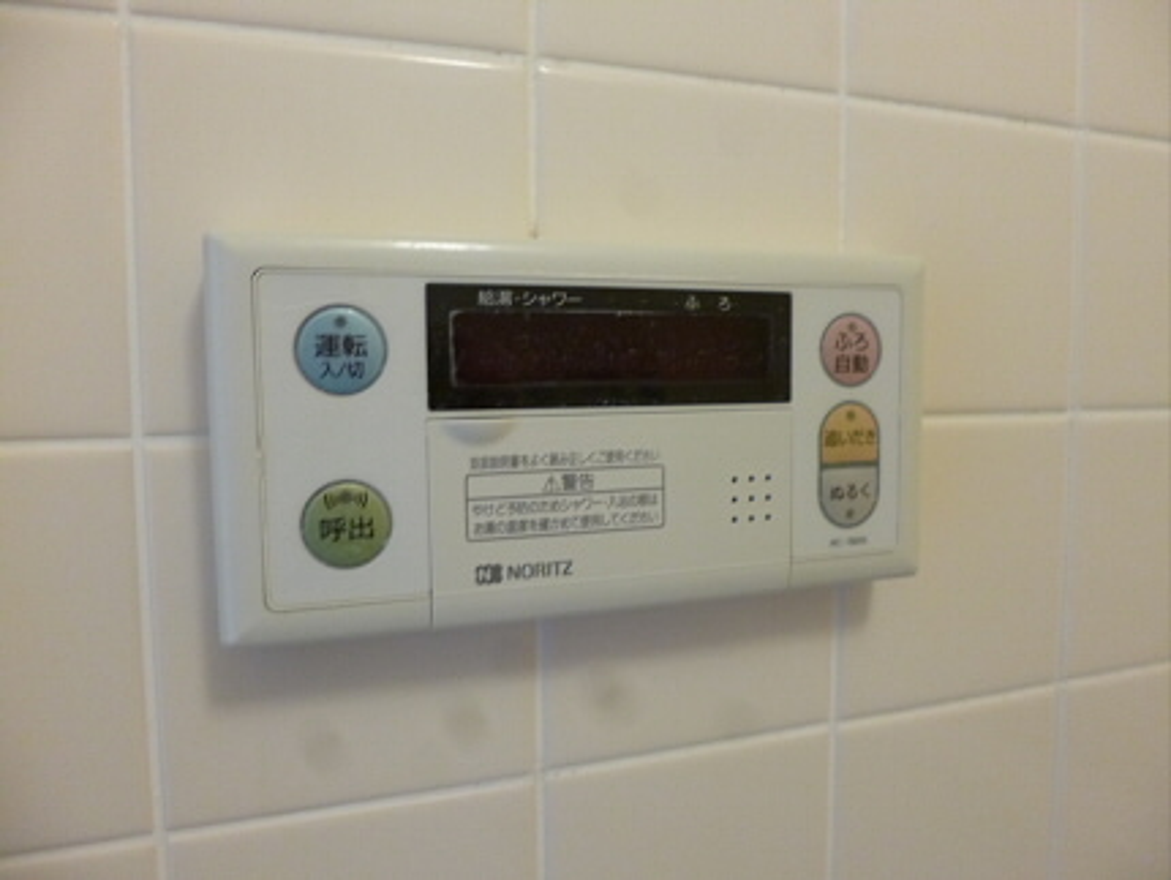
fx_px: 812
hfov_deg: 71.6
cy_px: 440
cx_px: 586
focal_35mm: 24
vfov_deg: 56.9
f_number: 2.5
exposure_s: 1/13
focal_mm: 4.3
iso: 400
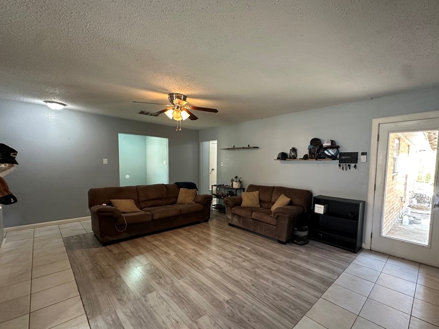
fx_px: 203
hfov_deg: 94.1
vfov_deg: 78.0
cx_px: 244
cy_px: 178
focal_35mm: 16
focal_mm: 2.22
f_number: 2.2
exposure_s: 1/60
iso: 400
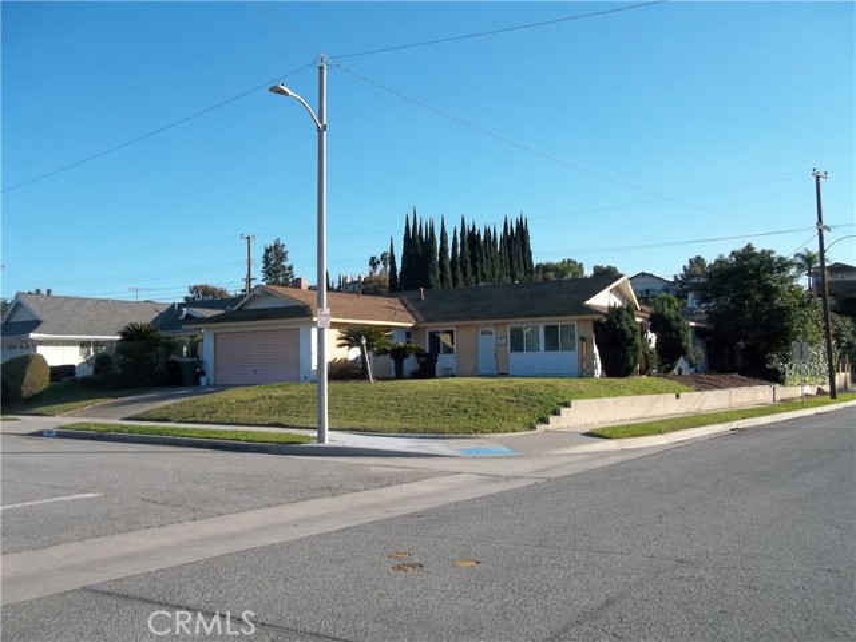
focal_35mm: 32
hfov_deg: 56.8
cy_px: 321
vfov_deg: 44.2
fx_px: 791
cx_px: 428
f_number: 8.8
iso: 80
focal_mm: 5.7
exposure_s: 1/160
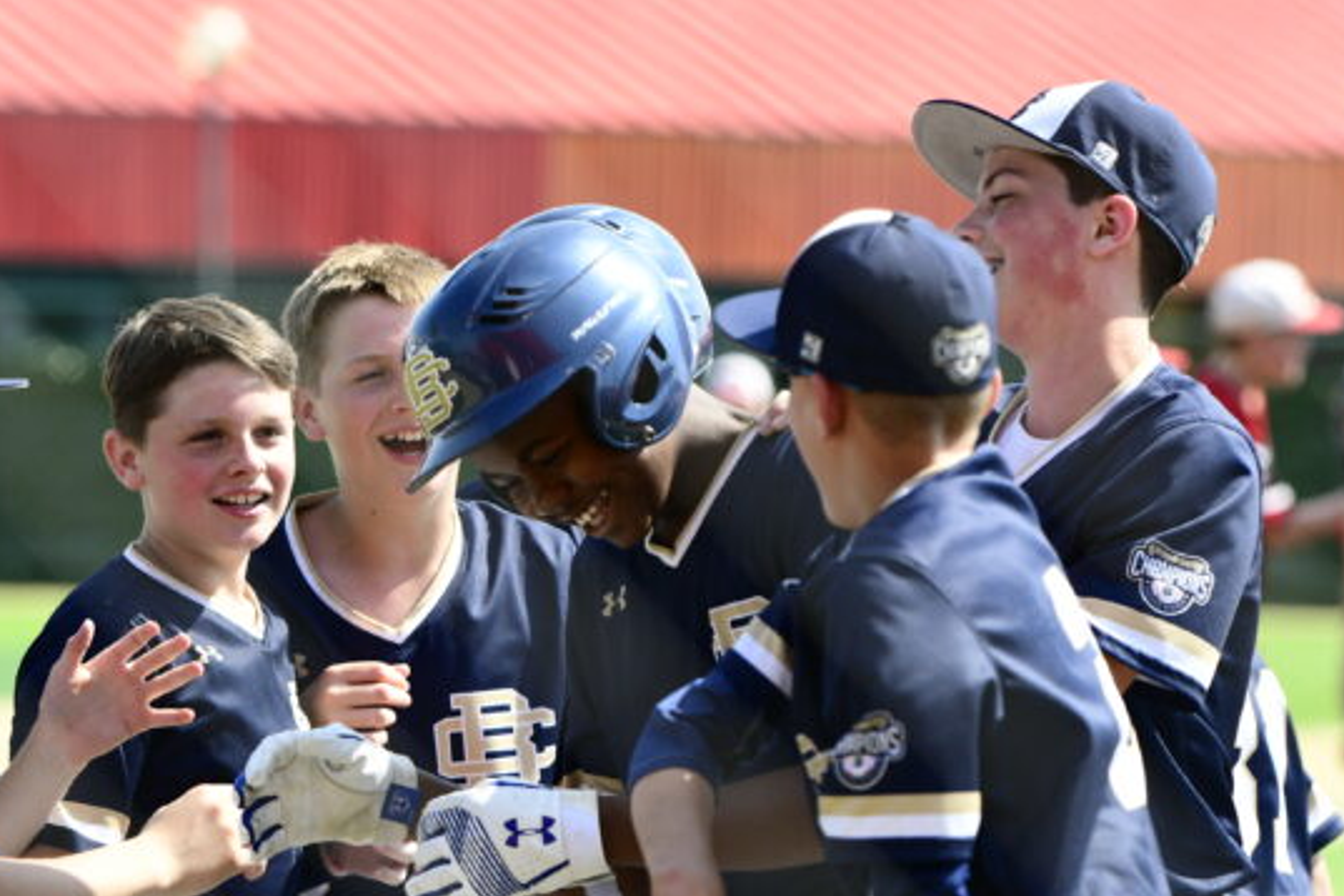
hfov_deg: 7.1
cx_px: 773
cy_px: 456
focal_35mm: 290
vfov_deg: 4.7
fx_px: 10815
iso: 320
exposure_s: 1/2000
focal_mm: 135
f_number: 3.2
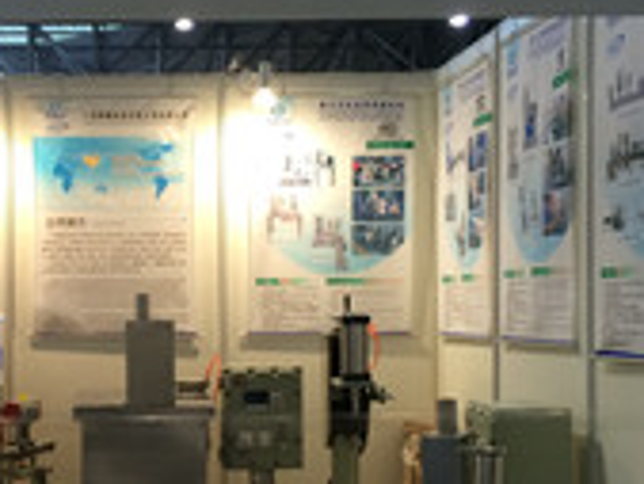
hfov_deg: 26.9
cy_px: 332
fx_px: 1322
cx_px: 130
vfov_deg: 20.7
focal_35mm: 71
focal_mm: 4.12
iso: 125
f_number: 2.2
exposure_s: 1/33
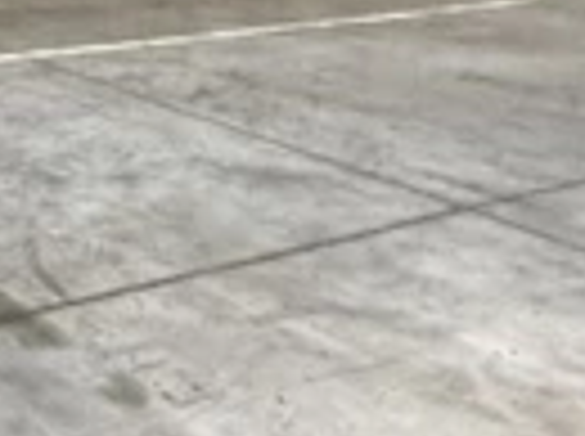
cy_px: -261
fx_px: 1147
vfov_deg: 18.5
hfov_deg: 23.8
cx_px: -245
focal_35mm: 68
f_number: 2.2
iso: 500
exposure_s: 1/50
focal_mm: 2.22
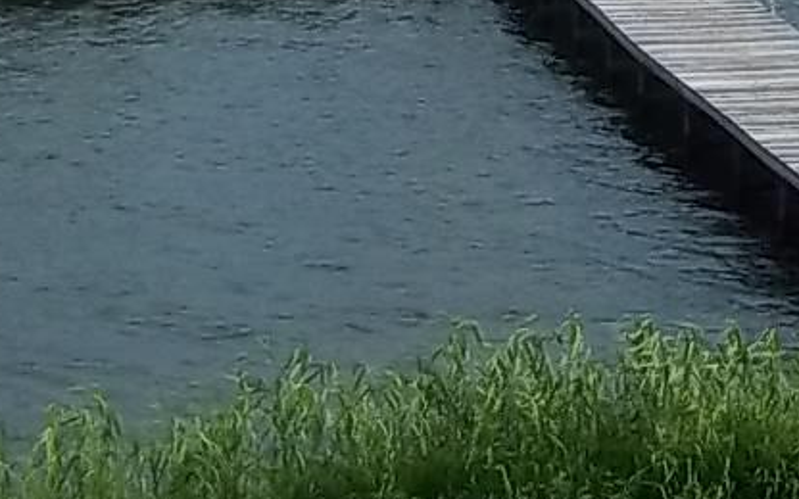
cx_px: 1200
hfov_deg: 10.7
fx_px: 4094
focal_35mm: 188
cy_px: -532
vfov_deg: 6.7
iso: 80
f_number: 8
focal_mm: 6.5
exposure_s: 1/250
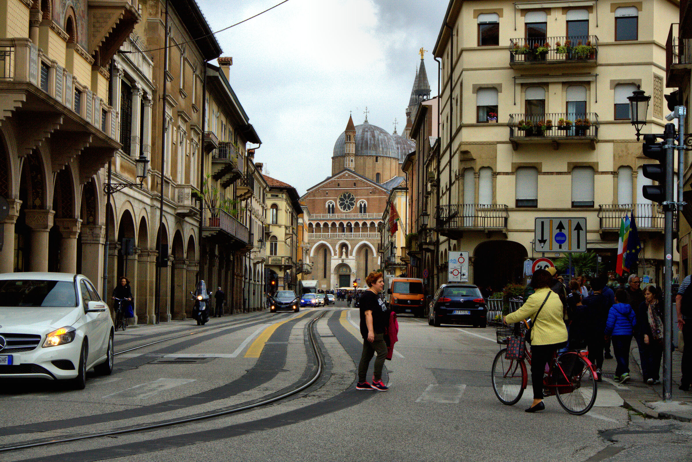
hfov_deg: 29.8
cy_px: 231
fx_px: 1298
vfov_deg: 20.2
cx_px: 346
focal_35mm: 68
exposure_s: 1/200
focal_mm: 45
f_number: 18
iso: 1250
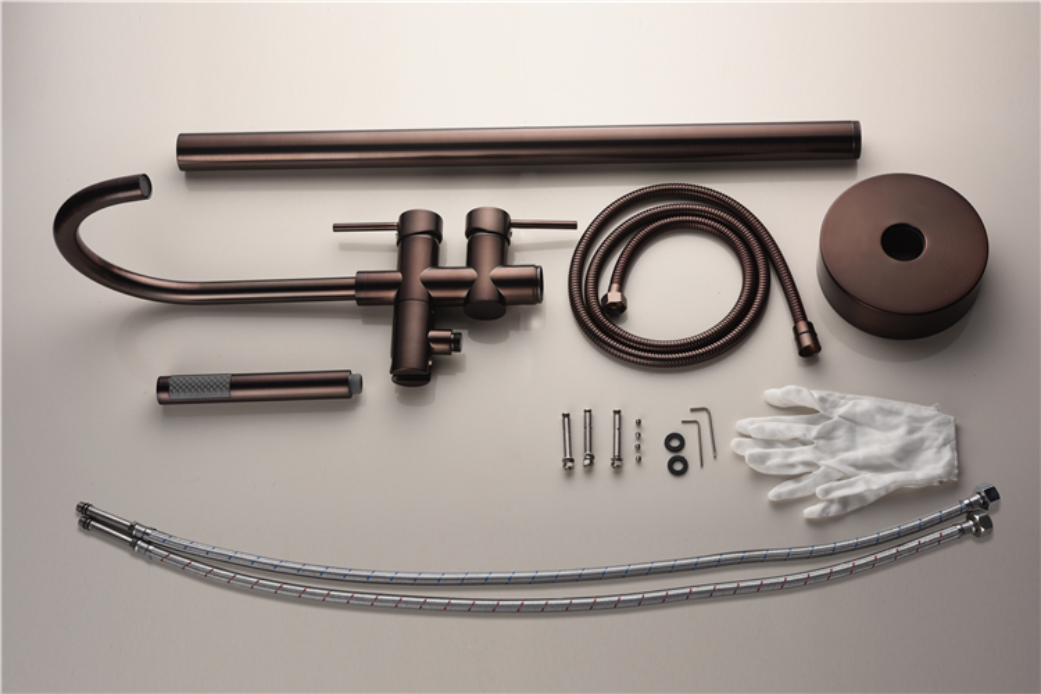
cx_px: 520
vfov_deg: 22.6
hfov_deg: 33.4
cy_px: 347
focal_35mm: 60
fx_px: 1735
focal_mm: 60
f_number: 10
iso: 64
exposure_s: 1/160
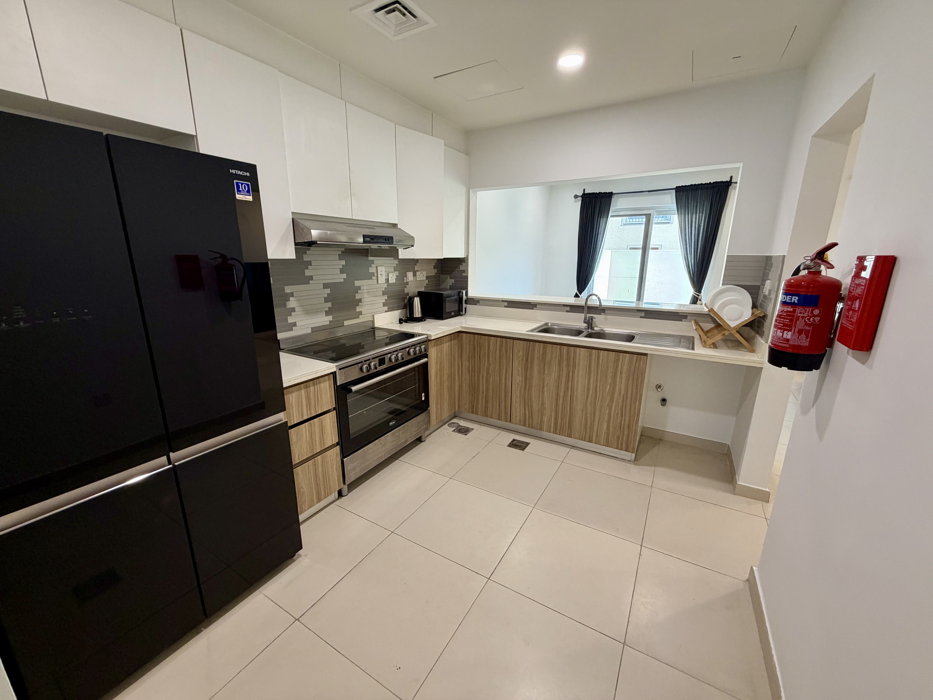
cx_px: 466
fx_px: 377
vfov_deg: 85.7
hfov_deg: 102.1
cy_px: 350
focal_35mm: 14
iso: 200
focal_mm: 2.22
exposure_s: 1/50
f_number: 2.2
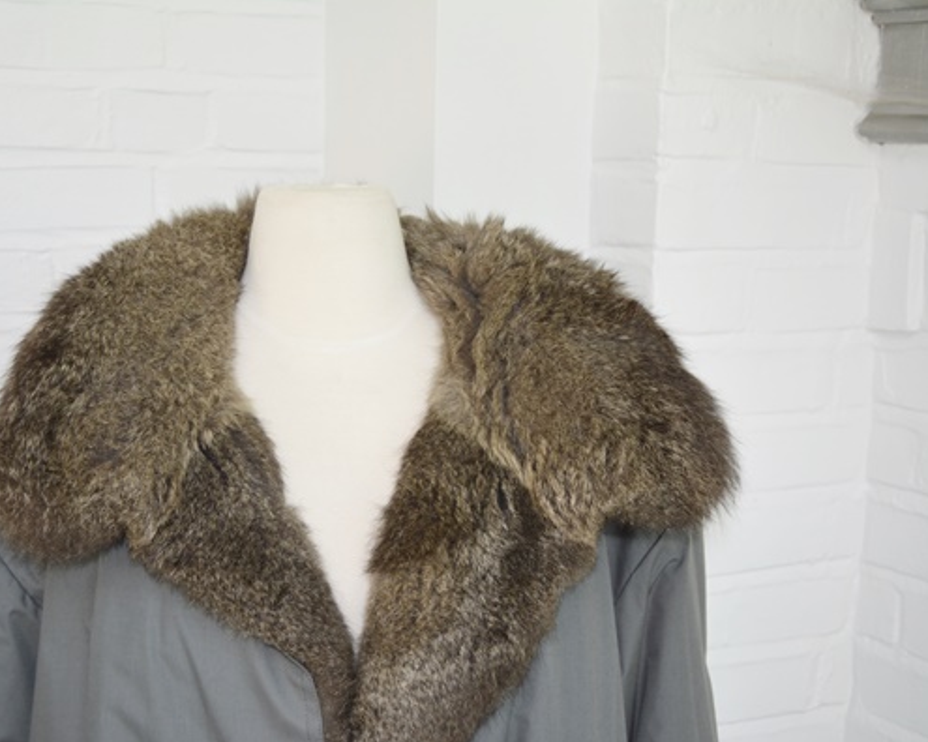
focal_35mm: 58
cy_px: 373
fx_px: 1593
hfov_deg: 32.4
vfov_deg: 26.2
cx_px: 375
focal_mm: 34
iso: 320
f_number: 5
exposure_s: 1/125
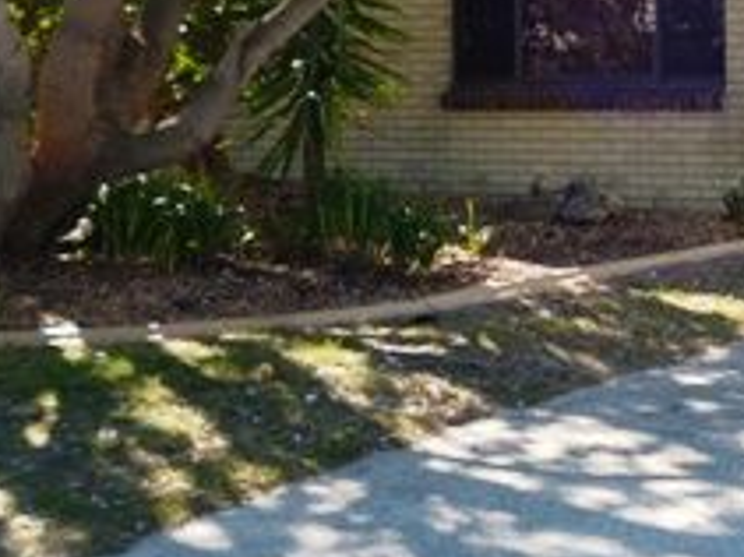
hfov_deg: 22.1
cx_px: 769
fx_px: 1826
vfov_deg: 17.3
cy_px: 141
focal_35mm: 85
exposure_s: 1/320
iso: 100
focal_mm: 5
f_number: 3.1
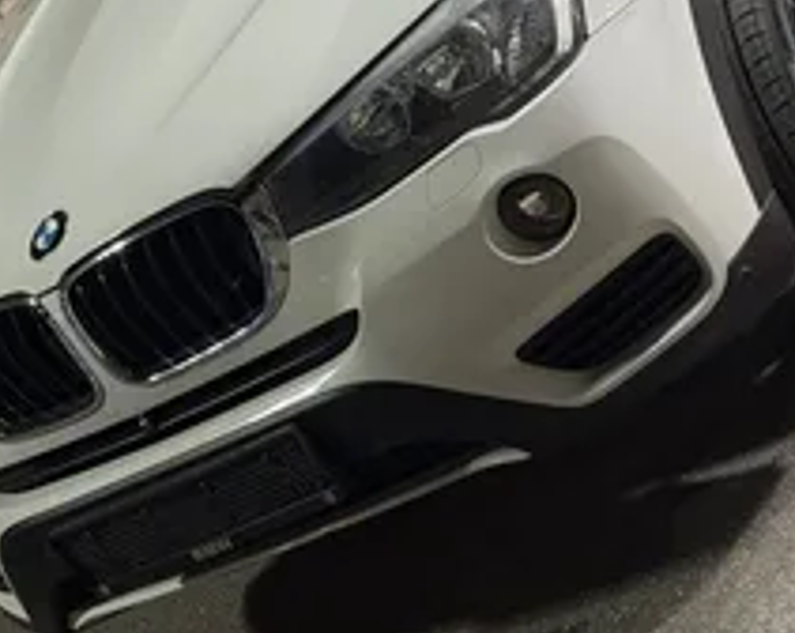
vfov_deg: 16.7
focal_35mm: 89
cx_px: 479
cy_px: -75
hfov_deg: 21.5
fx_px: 2090
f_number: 1.78
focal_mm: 6.76
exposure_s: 1/50
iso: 125
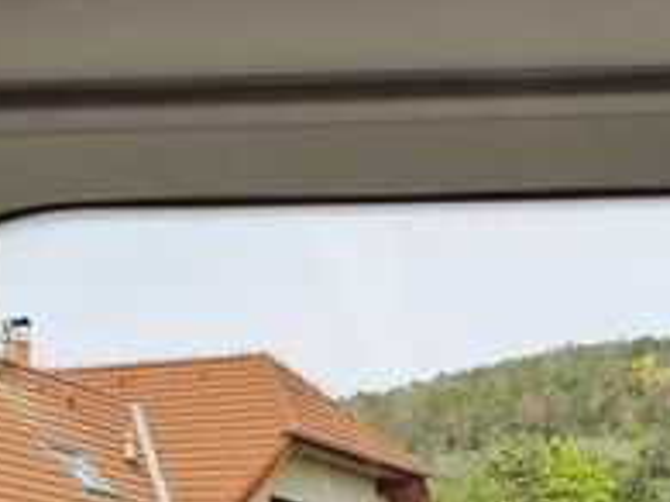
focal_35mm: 87
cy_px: 822
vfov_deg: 15.3
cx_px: 632
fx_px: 1683
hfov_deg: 21.9
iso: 50
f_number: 1.8
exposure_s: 1/191
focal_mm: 5.54
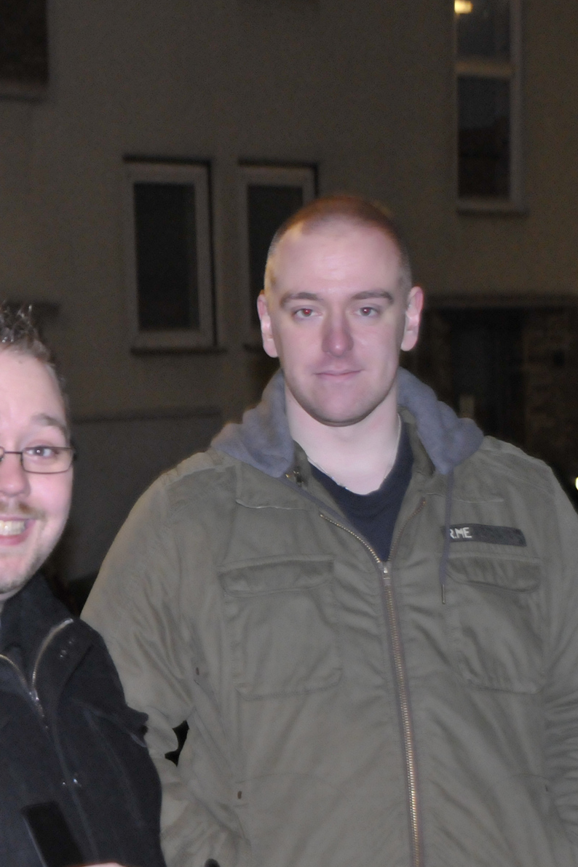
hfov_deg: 10.9
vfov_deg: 16.5
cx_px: -95
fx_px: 2988
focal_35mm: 124
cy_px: 418
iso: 1600
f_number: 4.5
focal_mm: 46
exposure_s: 1/13
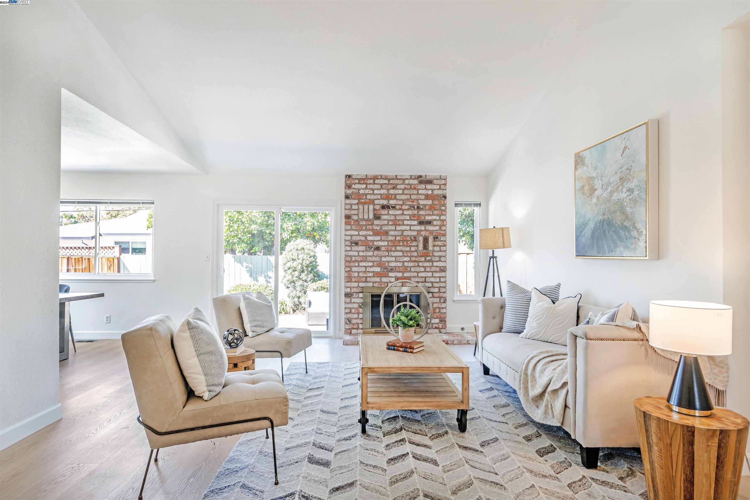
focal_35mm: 19
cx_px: 375
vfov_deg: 64.6
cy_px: 250
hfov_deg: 86.9
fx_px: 396
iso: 200
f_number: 8
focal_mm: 19
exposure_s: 1/13
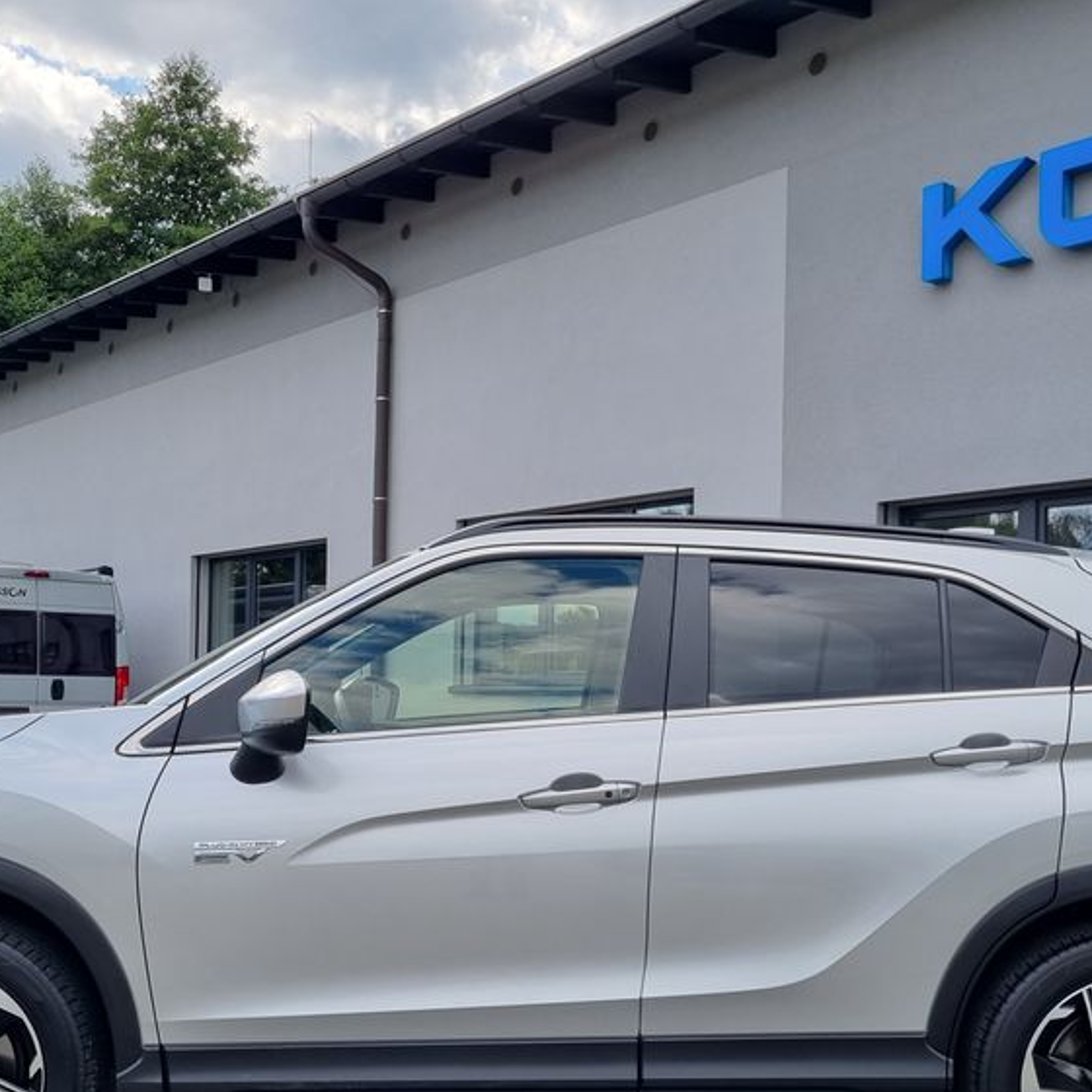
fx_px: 1499
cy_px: 684
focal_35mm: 42
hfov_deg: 40.0
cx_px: 517
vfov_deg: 39.8
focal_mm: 5.4
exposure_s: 1/746
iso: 50
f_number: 1.8
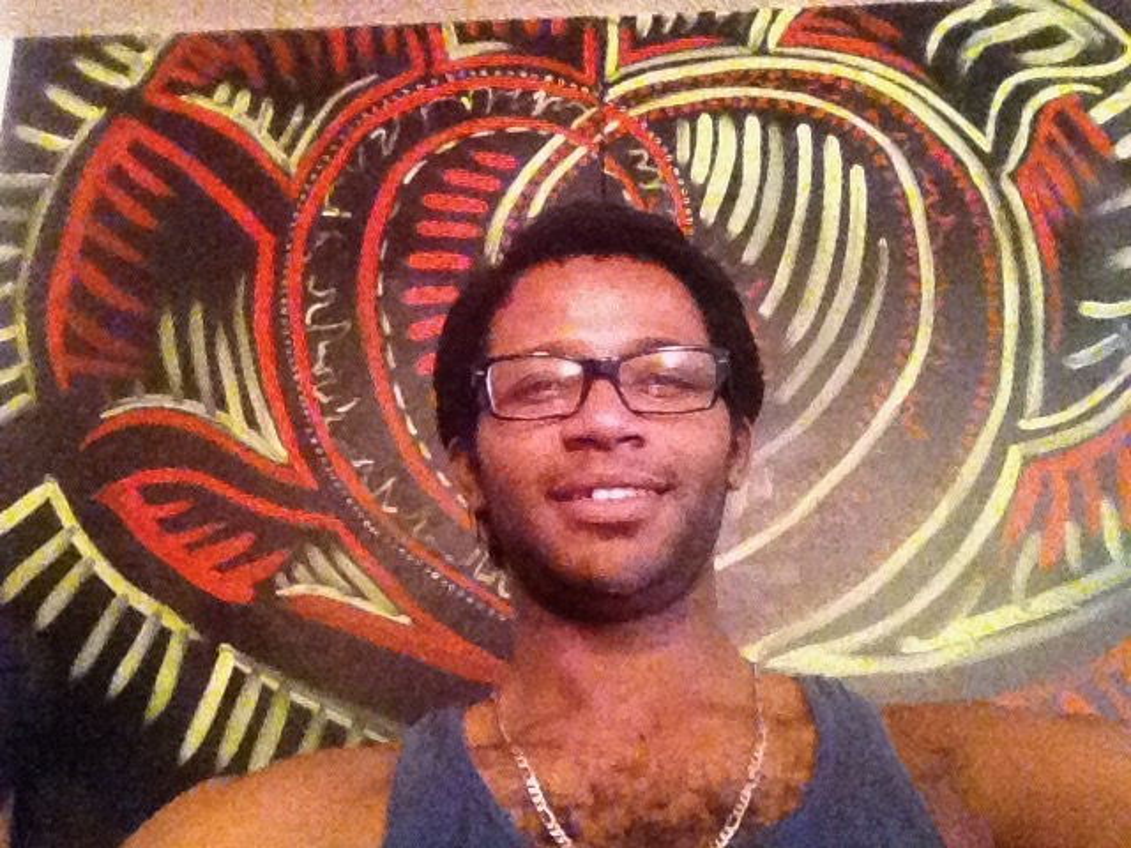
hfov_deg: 52.6
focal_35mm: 35
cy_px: 424
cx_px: 566
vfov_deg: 40.7
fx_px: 1144
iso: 1600
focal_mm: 1.85
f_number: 2.4
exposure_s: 1/15
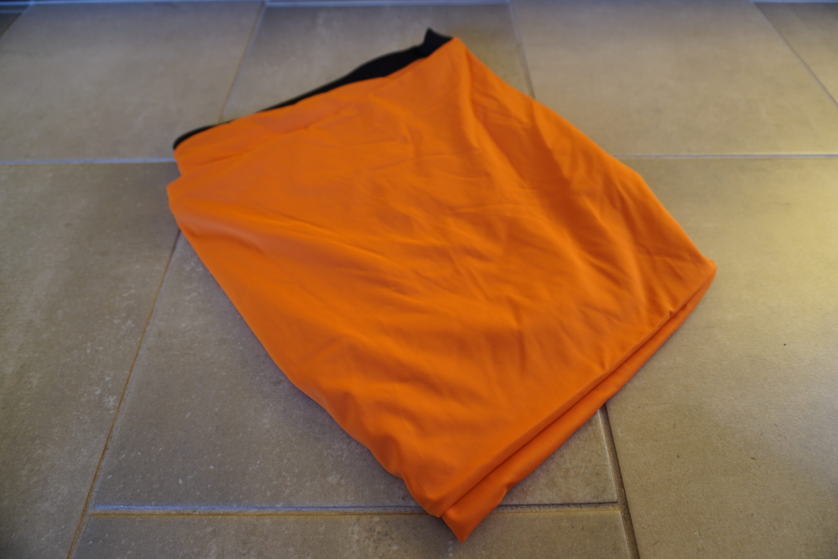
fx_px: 559
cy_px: 280
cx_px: 419
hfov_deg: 73.7
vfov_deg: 53.1
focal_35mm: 24
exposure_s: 1/30
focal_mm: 16
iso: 160
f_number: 3.5
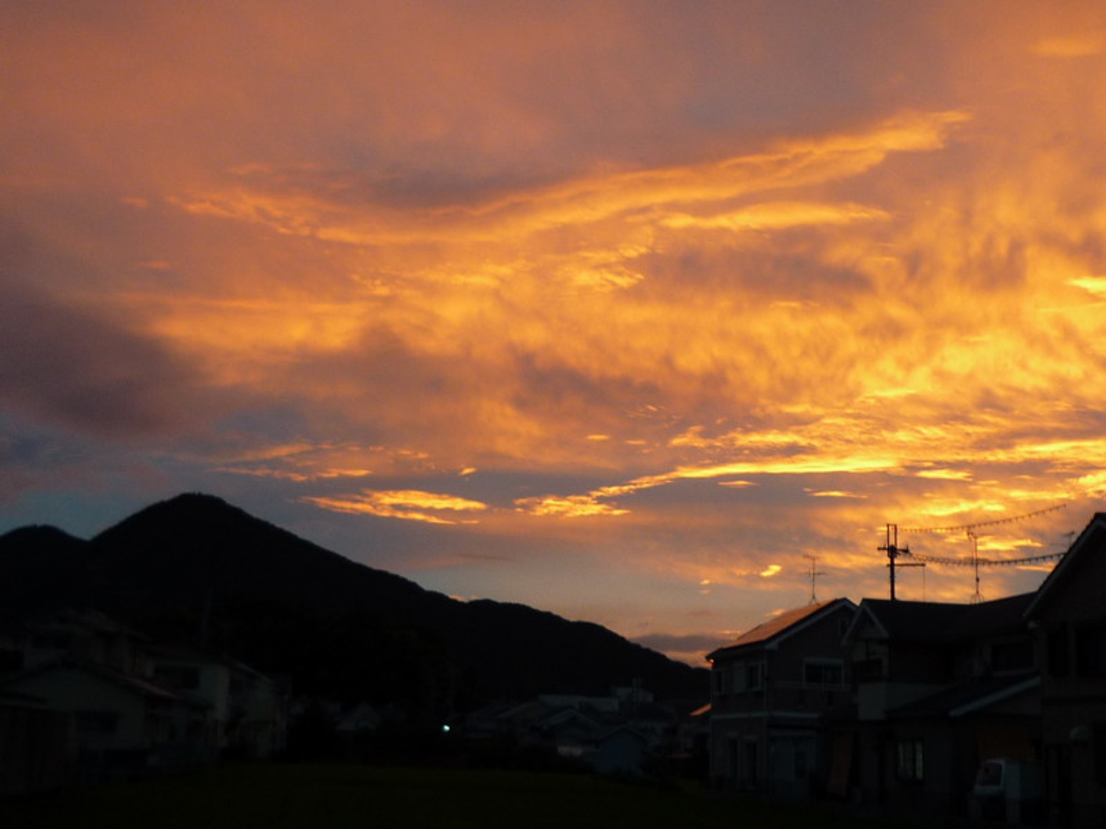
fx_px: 1438
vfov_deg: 32.2
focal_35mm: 45
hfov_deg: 42.1
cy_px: 414
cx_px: 553
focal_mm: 4.4
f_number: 2.8
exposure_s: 1/30
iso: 125
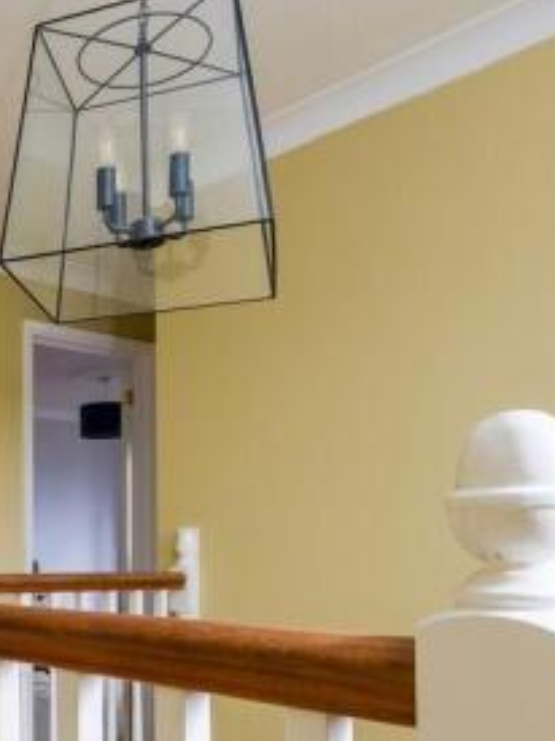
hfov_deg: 30.6
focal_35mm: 39
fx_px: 834
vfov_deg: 46.5
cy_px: 535
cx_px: -128
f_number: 7.1
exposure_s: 1/25
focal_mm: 11.4
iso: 160
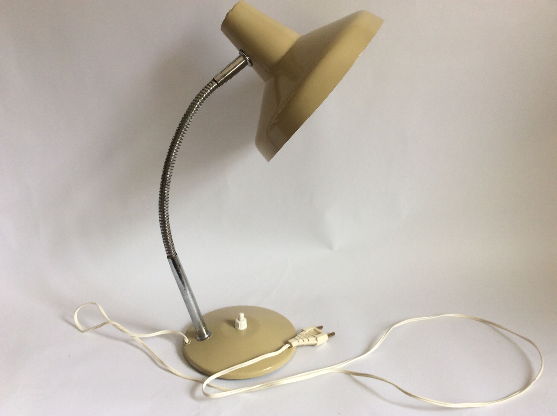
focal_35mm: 32
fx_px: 514
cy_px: 208
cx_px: 278
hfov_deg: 56.9
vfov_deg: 44.1
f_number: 2.4
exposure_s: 1/33
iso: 32
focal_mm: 3.3
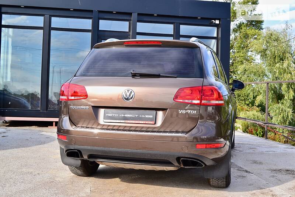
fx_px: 356
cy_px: 98
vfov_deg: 30.8
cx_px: 148
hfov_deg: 45.0
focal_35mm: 44
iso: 400
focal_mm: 29
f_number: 10
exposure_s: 1/200
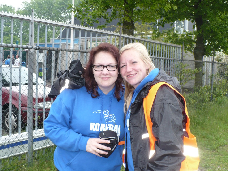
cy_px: 84
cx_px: 122
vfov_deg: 31.5
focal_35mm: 46
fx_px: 303
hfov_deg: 41.2
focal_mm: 6.1
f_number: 2.8
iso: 100
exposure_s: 1/320
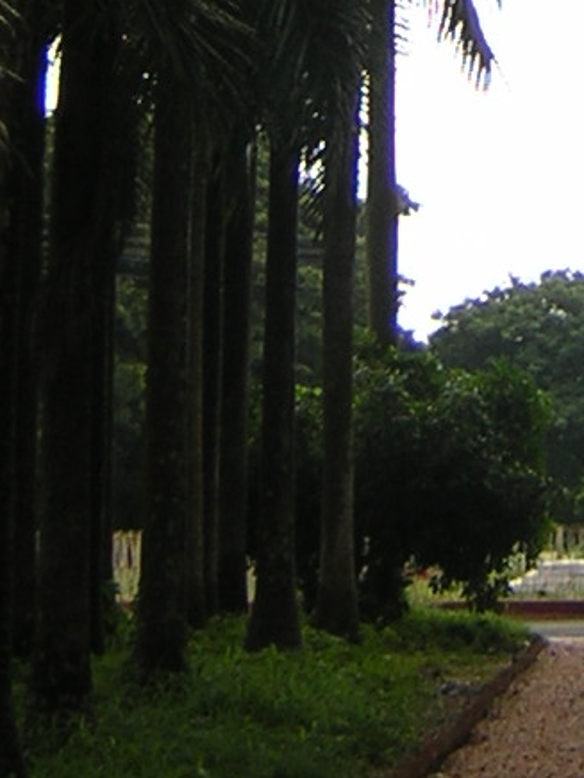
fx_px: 2969
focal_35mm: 132
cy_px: -282
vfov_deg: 14.2
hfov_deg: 10.9
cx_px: 827
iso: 100
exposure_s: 1/292
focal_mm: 4.7
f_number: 2.6
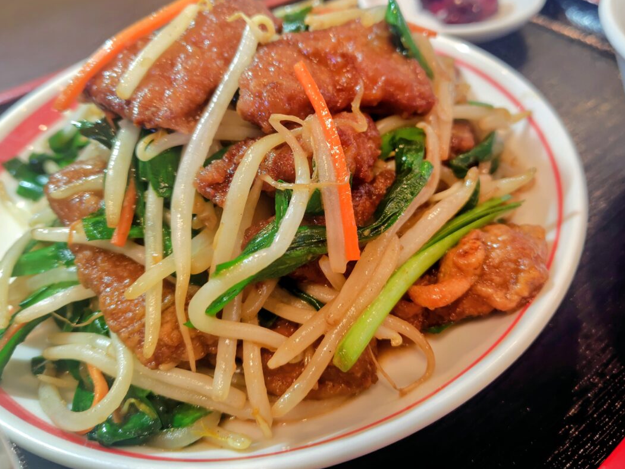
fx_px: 506
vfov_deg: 49.5
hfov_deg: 63.4
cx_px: 324
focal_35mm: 28
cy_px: 194
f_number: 1.9
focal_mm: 5.6
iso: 292
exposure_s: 1/100
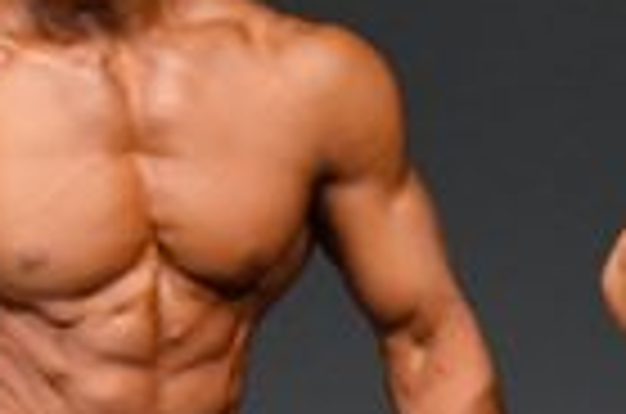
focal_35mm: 1759
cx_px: -907
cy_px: 526
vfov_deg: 0.8
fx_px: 30517
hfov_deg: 1.2
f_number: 5.6
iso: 4000
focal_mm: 210
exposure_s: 1/400
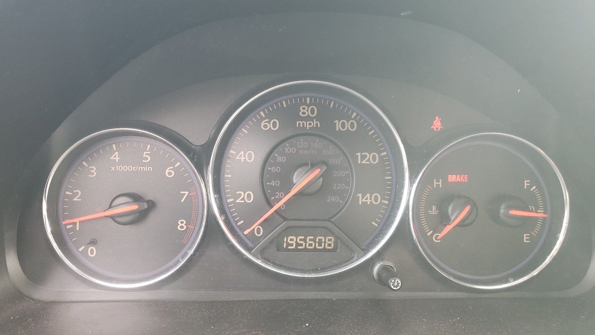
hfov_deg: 66.1
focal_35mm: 29
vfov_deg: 40.2
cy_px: 156
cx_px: 296
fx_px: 458
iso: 54
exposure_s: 1/60.2
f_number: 1.5
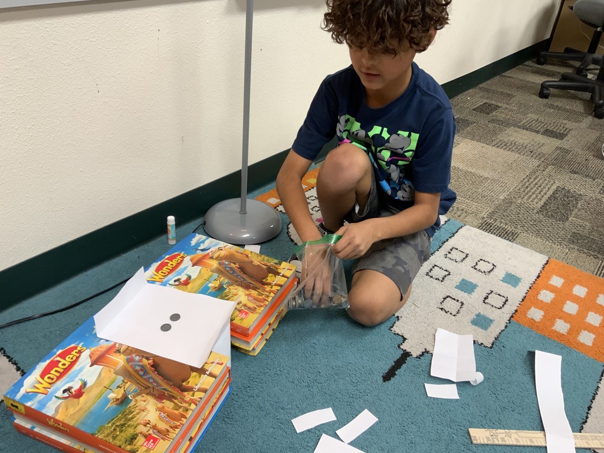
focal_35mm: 29
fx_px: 506
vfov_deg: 48.2
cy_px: 226
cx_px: 302
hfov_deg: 61.7
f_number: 1.8
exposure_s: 1/60
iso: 125
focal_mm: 3
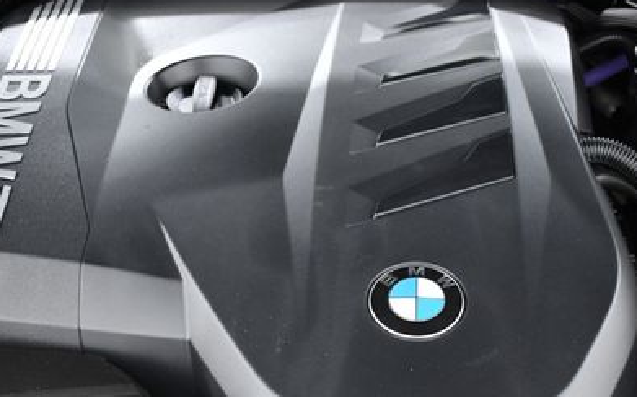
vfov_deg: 16.2
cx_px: 349
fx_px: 1388
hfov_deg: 25.8
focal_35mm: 80
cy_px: 301
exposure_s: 1/60
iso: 2500
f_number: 4
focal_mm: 32
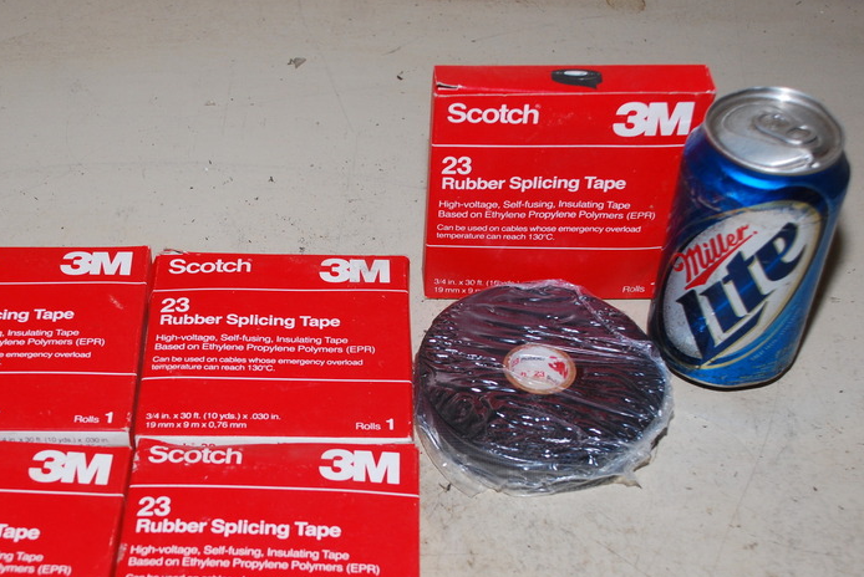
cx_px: 308
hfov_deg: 32.2
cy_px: 372
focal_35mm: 62
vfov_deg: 21.9
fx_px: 1489
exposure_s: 1/60
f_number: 5
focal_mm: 28
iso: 200
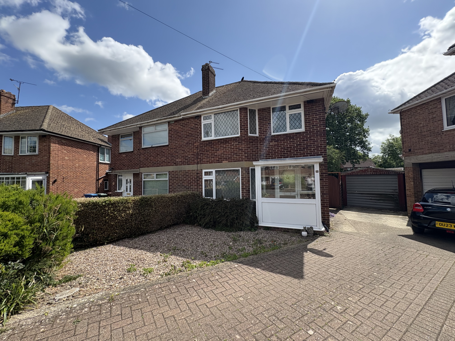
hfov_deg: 102.1
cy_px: 170
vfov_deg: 85.7
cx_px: 228
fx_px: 184
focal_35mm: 14
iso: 64
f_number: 2.2
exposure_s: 1/1034
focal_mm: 2.22
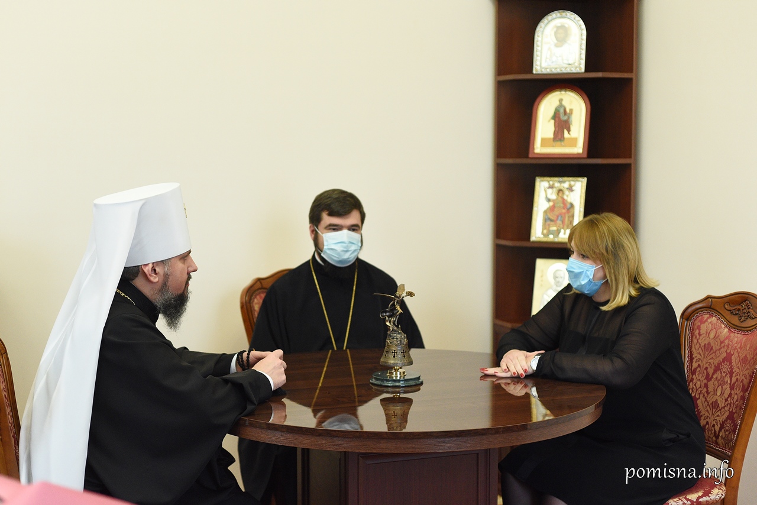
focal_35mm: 50
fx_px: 1052
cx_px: 378
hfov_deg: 39.6
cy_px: 252
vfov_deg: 27.0
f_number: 2.8
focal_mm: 50
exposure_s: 1/200
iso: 3200
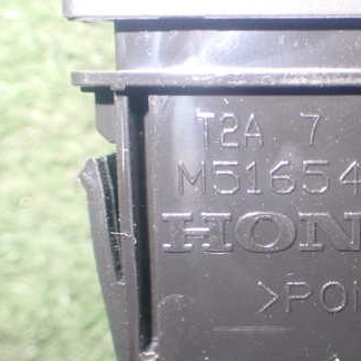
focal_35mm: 72
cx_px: 322
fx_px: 850
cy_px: 206
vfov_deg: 24.0
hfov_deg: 23.4
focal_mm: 7.84
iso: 800
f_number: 2.9
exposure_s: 1/25
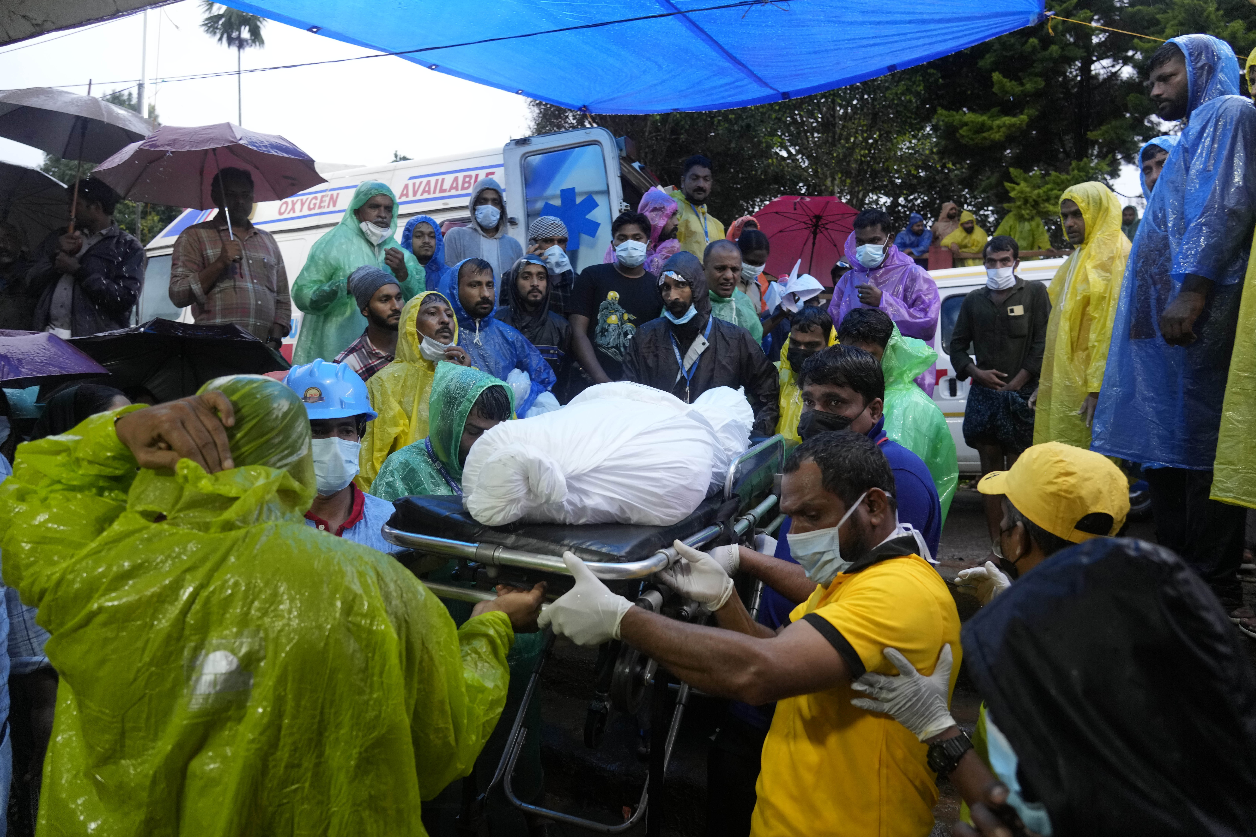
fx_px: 837
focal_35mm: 24
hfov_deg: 73.7
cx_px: 628
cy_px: 418
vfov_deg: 53.1
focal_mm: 24
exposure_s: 1/250
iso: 2000
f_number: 4
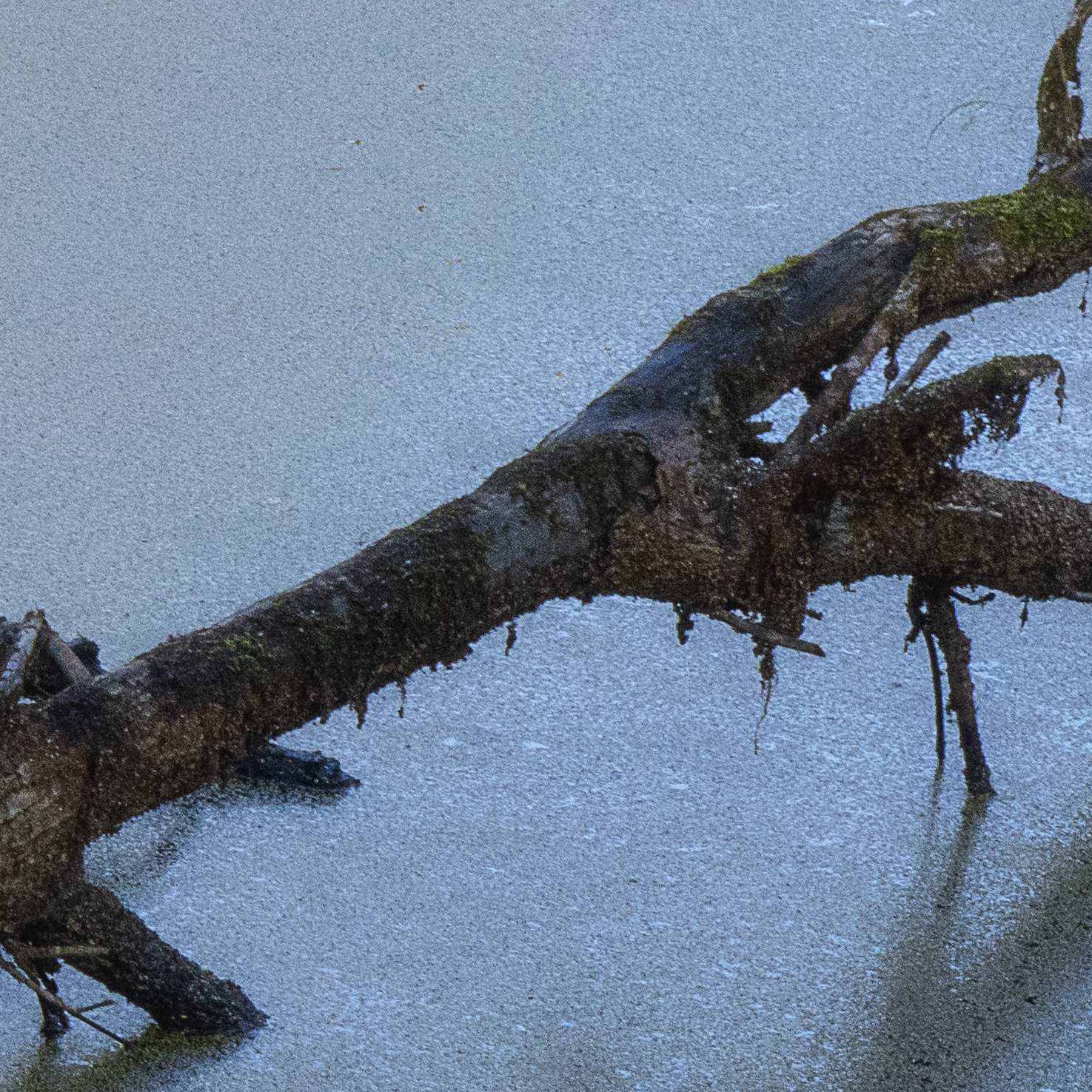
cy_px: 458
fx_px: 15418
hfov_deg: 4.0
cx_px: -332
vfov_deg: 4.1
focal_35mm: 432
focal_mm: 50.23
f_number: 10
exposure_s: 1/50
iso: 640
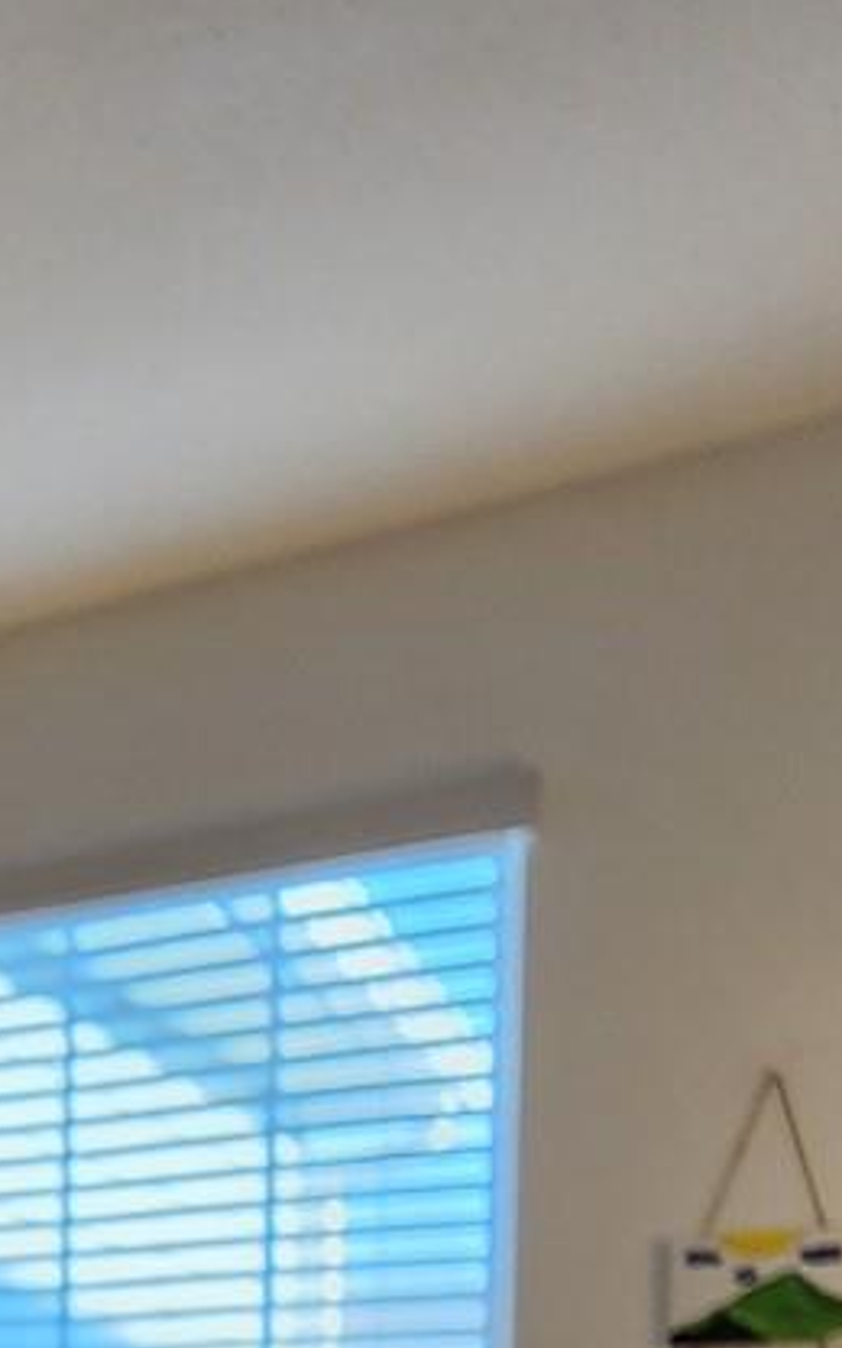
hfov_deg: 17.4
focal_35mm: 53
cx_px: -855
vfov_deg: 32.0
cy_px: 1607
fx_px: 1946
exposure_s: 1/60
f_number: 2.2
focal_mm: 2.2
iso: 100
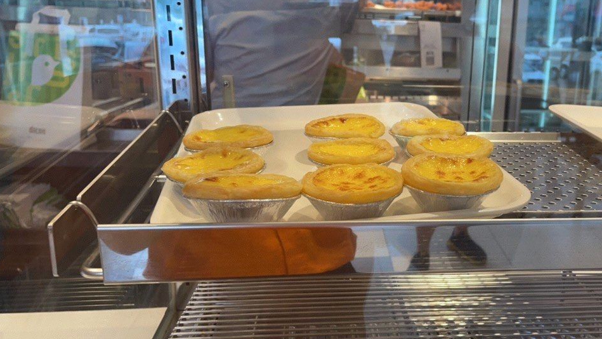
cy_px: 207
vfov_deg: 12.5
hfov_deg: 22.0
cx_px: 301
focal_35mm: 97
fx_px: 1549
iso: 64
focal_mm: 4.2
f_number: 1.6
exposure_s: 1/100
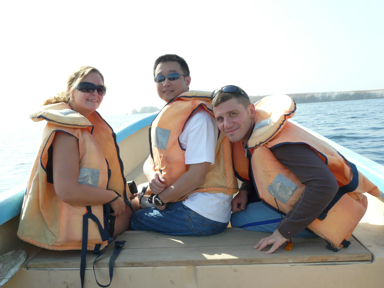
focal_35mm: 31
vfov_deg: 45.4
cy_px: 144
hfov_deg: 58.4
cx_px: 192
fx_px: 344
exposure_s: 1/200
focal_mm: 5.1
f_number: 5
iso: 100
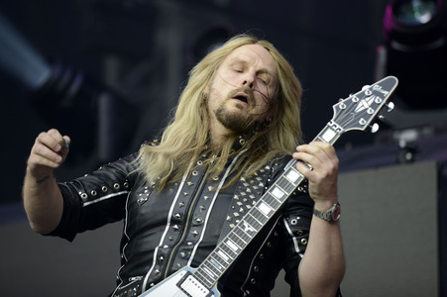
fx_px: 2171
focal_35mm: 175
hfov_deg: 11.8
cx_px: 224
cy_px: 148
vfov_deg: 7.8
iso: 400
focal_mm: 175
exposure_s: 1/800
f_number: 2.8
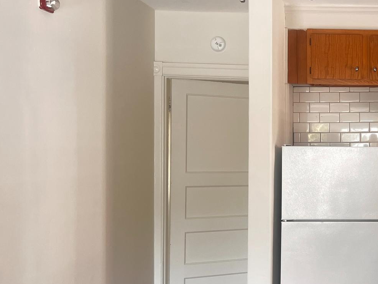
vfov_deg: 27.0
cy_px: 160
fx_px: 590
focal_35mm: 54
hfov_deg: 32.8
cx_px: 371
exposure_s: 1/121
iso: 100
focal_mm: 5.7
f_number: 1.5
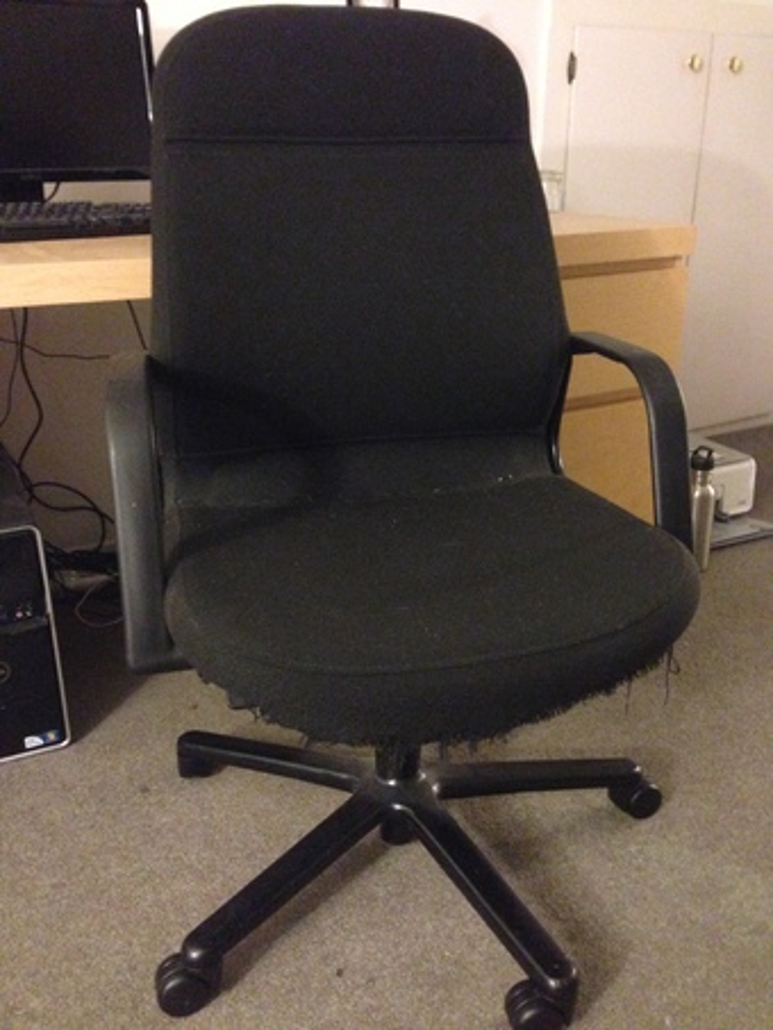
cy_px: 515
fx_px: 982
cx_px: 386
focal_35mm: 33
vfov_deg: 55.3
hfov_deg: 43.0
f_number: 2.4
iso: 800
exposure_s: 1/15
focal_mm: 4.12
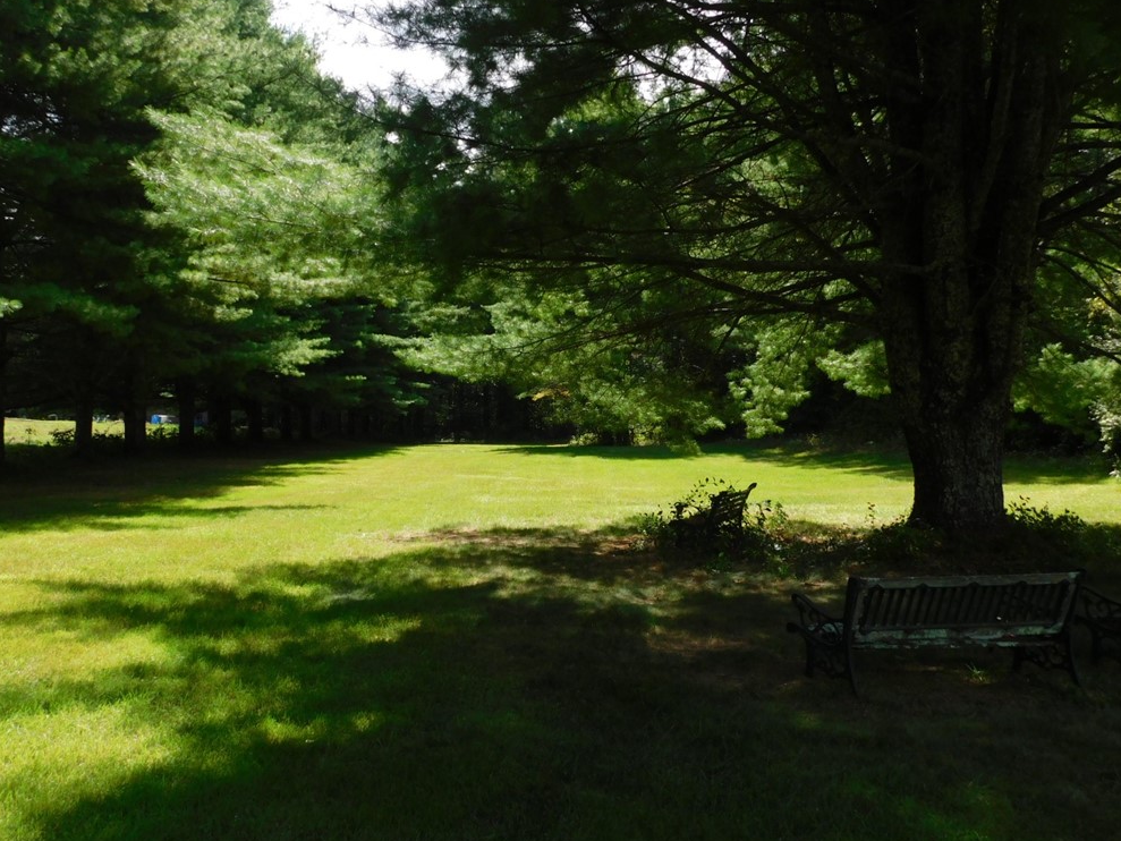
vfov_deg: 48.2
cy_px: 420
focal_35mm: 29
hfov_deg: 61.6
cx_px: 543
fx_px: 939
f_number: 3.2
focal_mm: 4.9
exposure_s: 1/500
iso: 125
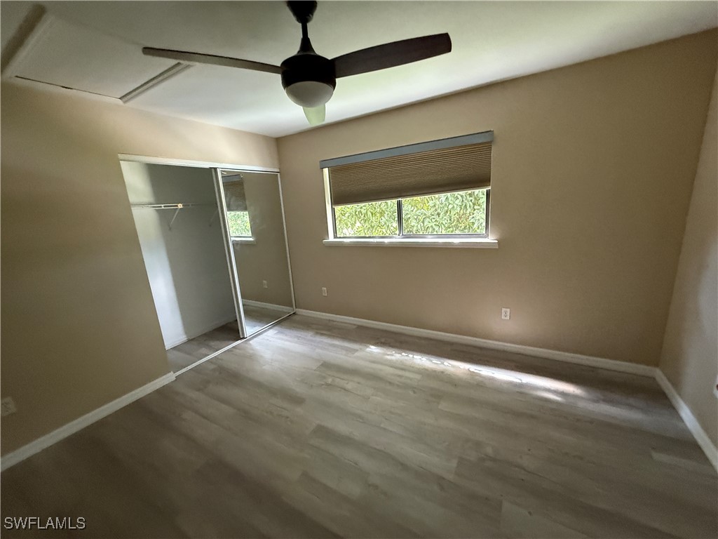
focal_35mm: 14
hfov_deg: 102.1
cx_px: 359
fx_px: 290
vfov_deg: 85.7
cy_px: 270
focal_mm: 2.22
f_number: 2.2
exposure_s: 1/60
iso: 800
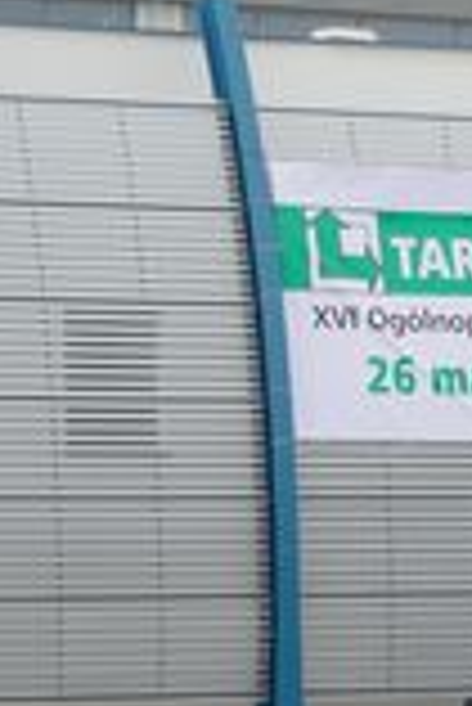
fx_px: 5651
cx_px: 872
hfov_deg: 4.7
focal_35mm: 288
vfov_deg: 7.1
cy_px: 661
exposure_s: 1/250
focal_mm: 55
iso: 200
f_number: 8
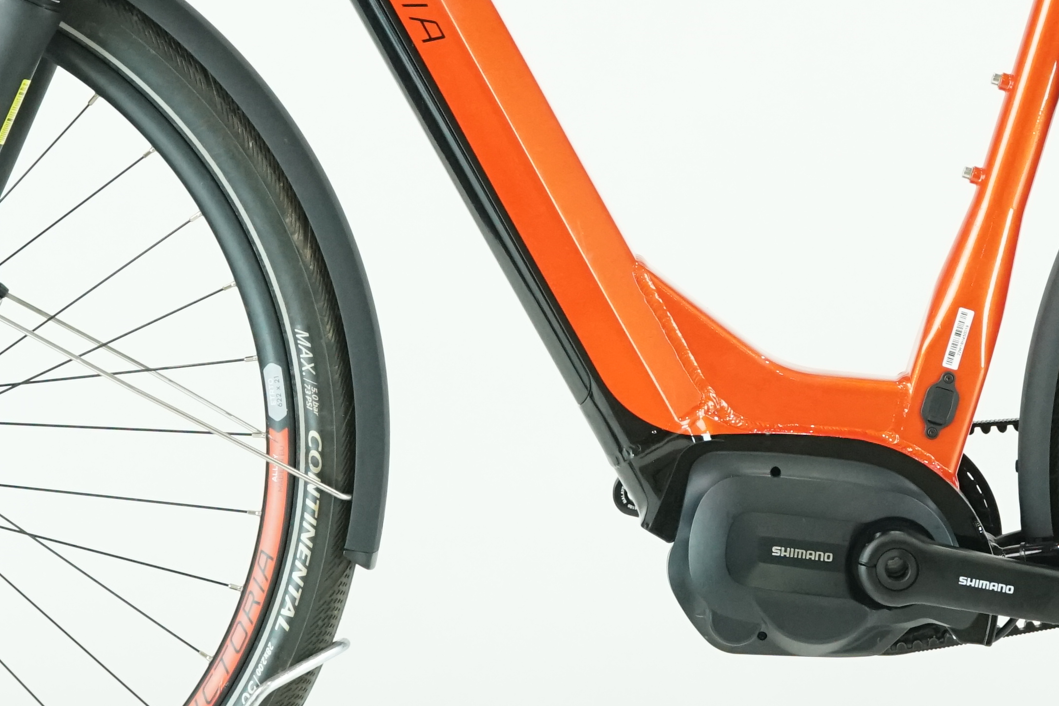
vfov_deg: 8.9
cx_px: 710
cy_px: 96
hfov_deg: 13.4
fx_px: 4500
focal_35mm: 153
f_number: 5.6
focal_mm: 55
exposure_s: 1/200
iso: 2500
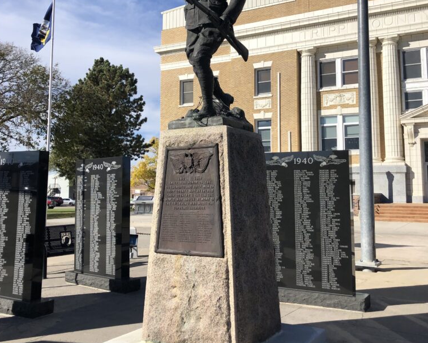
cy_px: 132
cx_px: 211
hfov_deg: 49.1
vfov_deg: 39.9
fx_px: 469
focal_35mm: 37
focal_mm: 3.99
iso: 20
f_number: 1.8
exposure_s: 1/2703
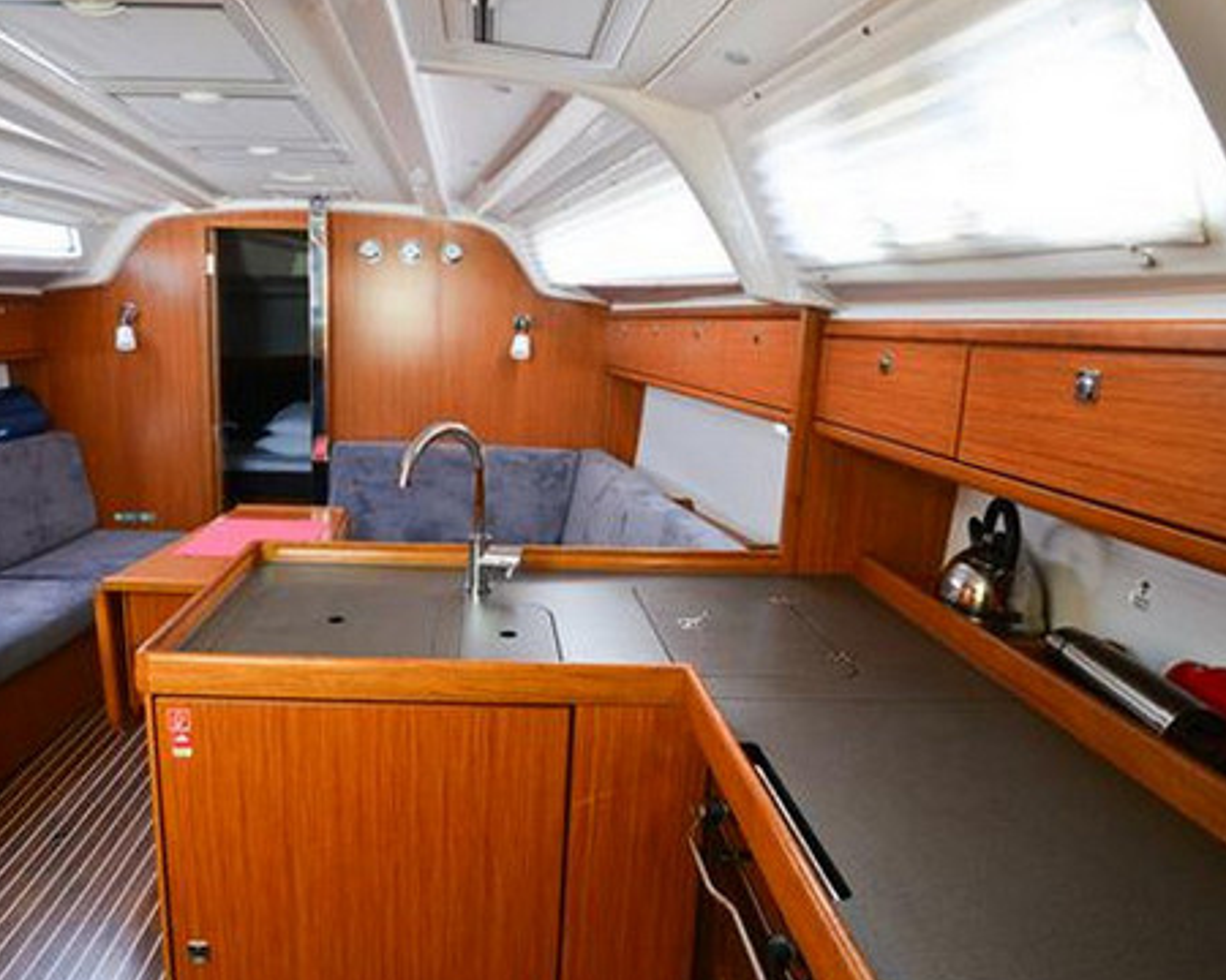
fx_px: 798
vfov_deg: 63.1
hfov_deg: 74.4
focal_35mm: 22
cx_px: 501
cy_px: 494
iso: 800
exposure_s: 1/100
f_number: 5
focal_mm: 17
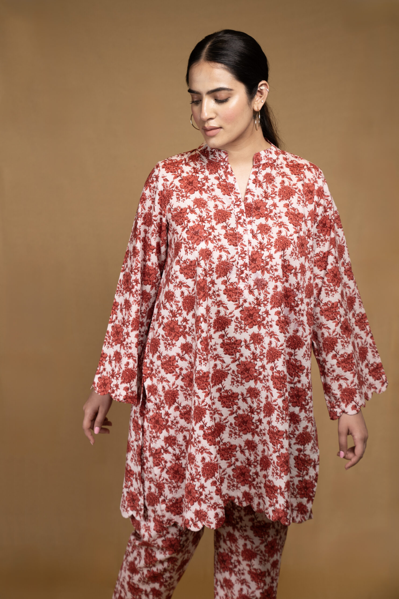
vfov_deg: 28.8
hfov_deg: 19.5
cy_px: 300
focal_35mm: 70
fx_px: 1164
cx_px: 200
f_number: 4.5
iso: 250
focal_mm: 70
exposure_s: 1/100
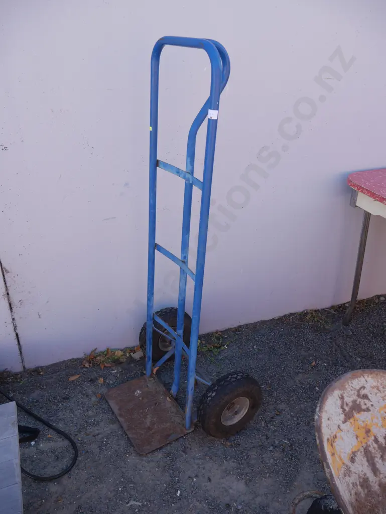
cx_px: 193
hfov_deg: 49.8
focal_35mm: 28
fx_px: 416
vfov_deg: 63.4
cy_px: 257
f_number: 4.5
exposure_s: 1/200
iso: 200
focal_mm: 14
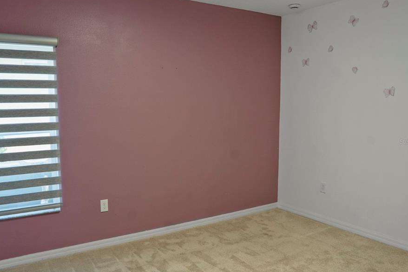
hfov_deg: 65.4
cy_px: 141
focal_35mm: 28
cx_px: 190
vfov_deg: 46.4
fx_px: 317
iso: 500
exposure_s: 1/8
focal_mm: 16
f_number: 7.1
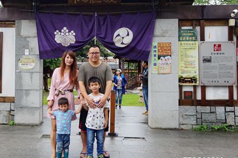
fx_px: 251
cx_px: 76
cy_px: 68
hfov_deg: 49.7
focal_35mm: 38
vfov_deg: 34.9
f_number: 2.8
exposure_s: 1/320
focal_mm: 8.84
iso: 125
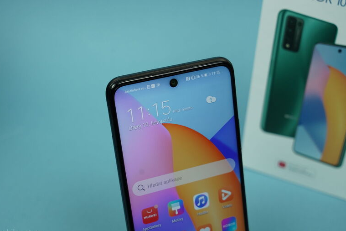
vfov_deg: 22.6
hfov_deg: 33.4
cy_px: 119
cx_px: 160
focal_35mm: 60
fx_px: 577
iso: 1250
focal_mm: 55
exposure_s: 1/200
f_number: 6.3
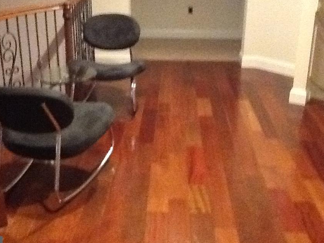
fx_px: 468
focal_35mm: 50
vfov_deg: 29.1
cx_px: 142
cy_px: 113
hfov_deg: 38.1
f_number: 2.4
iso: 640
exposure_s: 1/15
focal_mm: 2.03
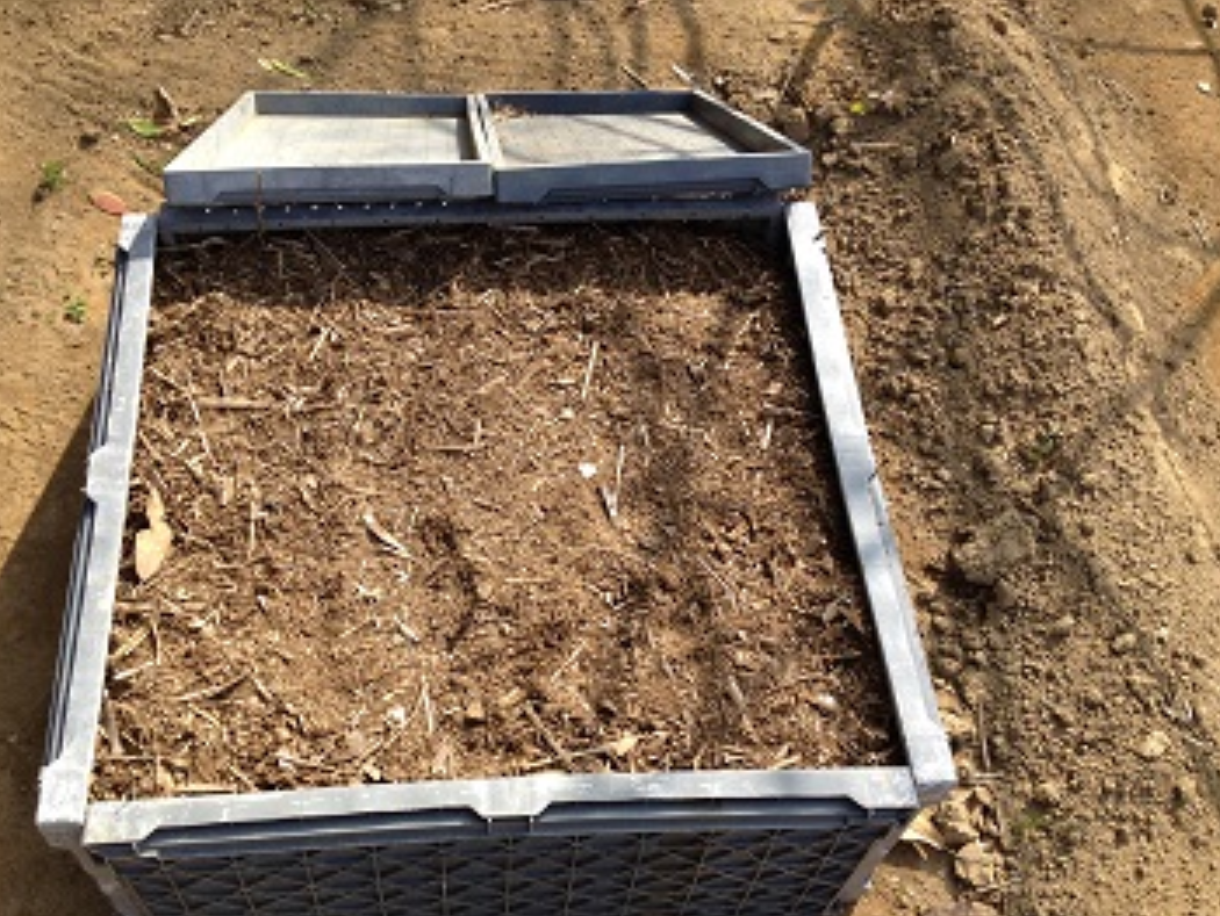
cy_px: 515
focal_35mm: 40
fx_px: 1411
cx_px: 554
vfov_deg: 35.9
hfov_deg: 46.7
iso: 50
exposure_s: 1/502
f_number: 2.4
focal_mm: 4.28
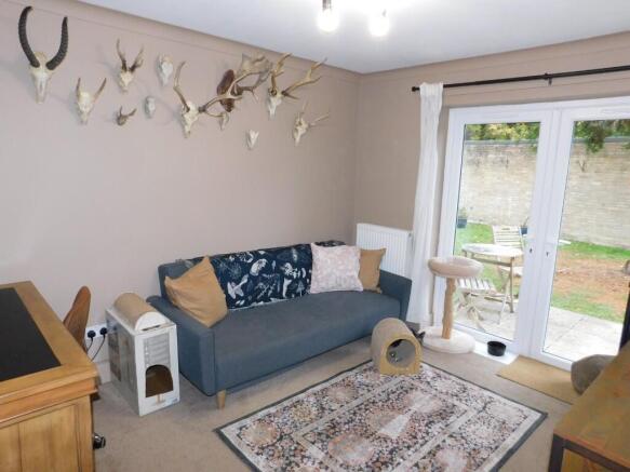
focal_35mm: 23
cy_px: 236
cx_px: 315
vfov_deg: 58.9
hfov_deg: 73.9
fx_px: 419
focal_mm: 4
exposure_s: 1/30
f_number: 3
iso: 200
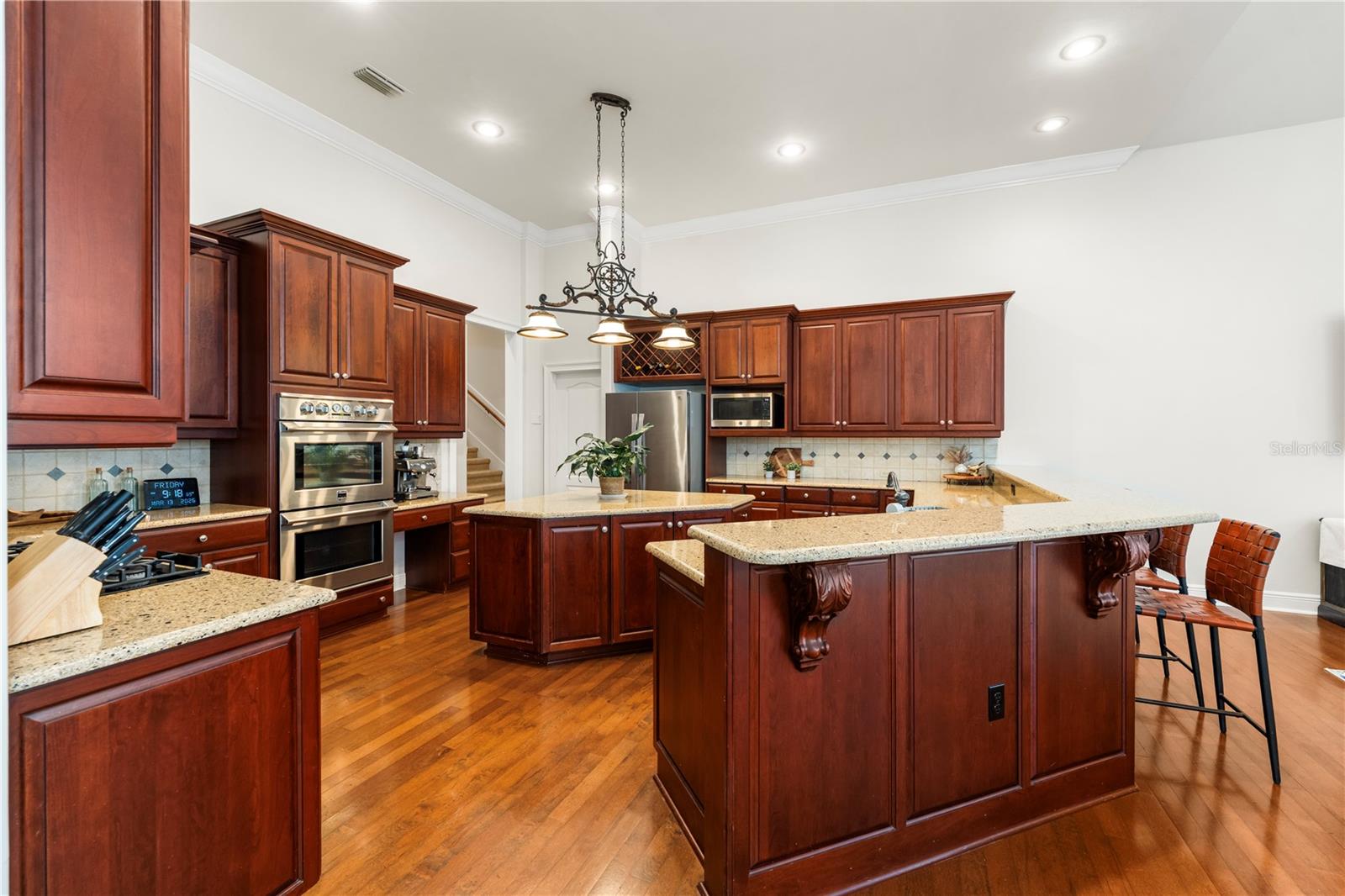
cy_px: 448
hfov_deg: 104.3
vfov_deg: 81.2
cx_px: 672
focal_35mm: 14
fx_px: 523
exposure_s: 1/2
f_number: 8
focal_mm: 14
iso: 400
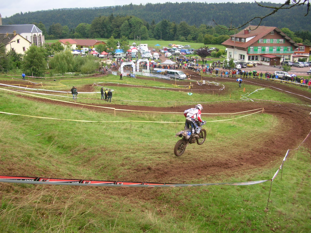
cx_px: 156
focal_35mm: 35
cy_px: 116
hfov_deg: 52.6
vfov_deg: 40.7
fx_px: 314
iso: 50
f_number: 2.8
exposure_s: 1/270
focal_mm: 5.8
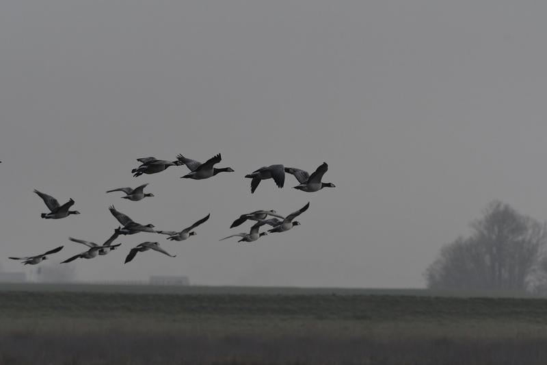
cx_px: 274
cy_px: 182
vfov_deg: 2.9
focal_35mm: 480
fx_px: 7291
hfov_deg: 4.3
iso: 1250
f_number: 8
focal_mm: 320
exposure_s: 1/6400
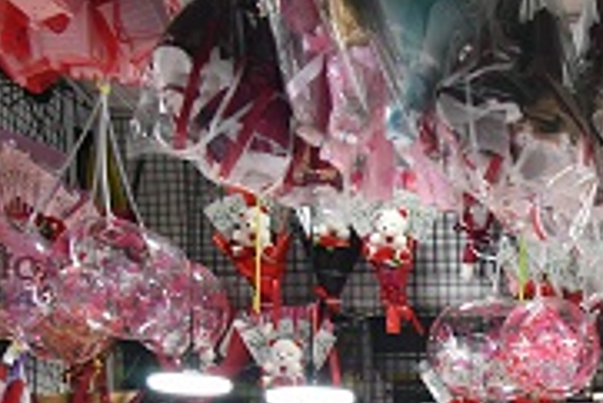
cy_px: 533
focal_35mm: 74
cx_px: 796
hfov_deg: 23.8
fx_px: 1240
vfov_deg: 17.3
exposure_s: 1/250
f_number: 6.3
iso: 2500
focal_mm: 24
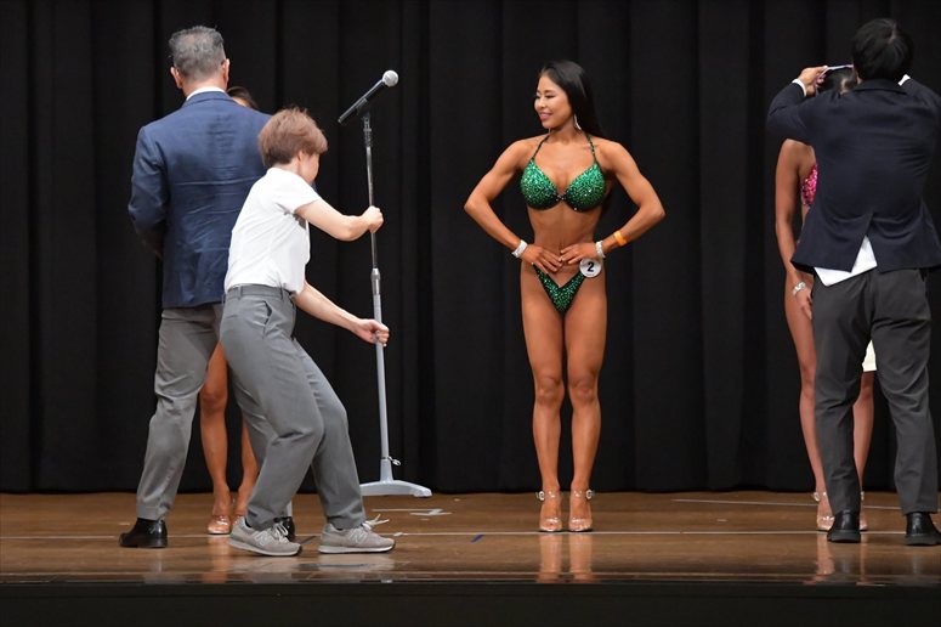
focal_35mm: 217
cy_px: 314
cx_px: 470
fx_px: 5669
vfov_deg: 6.3
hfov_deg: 9.5
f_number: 5.6
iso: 6400
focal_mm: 145
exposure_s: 1/400
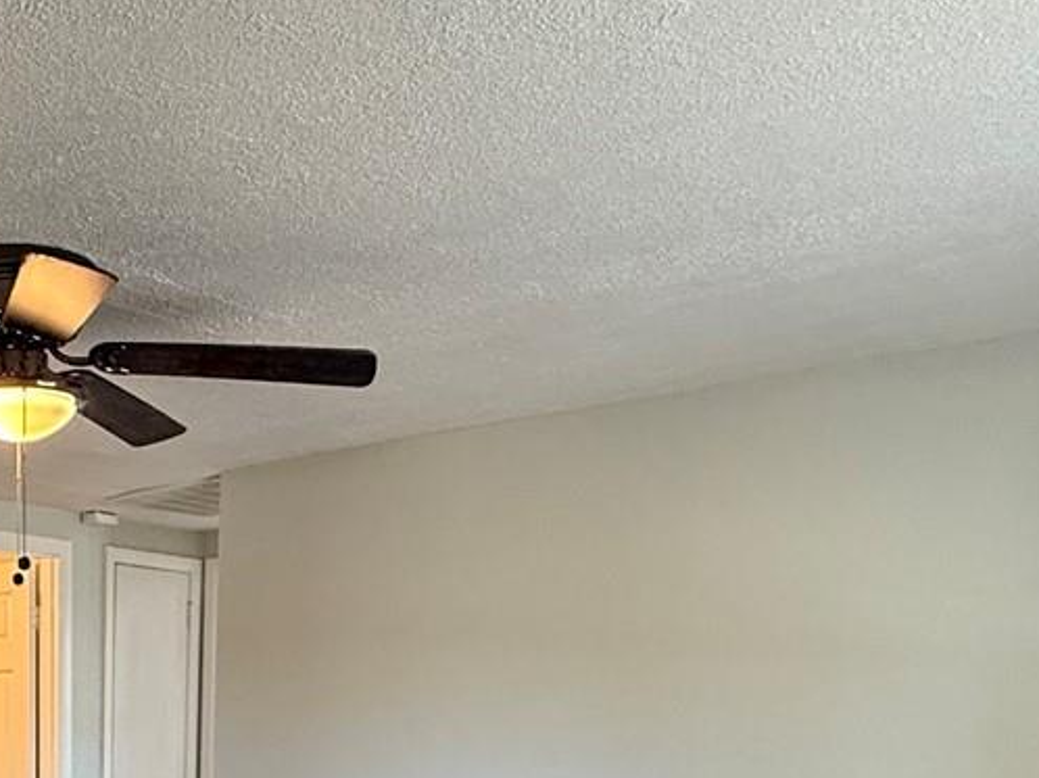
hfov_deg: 39.1
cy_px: 934
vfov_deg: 28.1
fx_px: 1350
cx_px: 102
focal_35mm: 45
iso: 250
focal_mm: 2.22
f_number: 2.2
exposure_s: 1/60
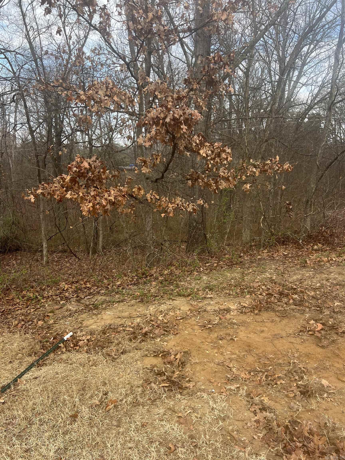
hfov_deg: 53.1
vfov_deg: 67.3
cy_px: 230
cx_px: 172
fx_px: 346
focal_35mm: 26
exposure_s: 1/743
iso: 50
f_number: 1.5
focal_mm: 5.7
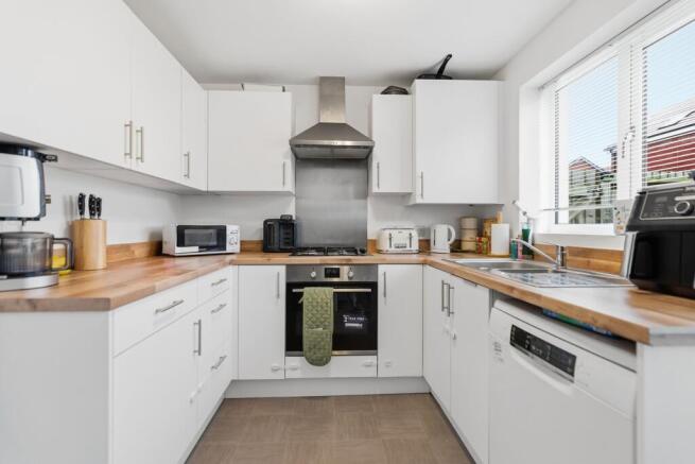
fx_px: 309
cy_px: 232
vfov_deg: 73.8
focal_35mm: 16
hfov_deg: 96.7
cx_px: 348
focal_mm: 16
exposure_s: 1/100
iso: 100
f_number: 2.8
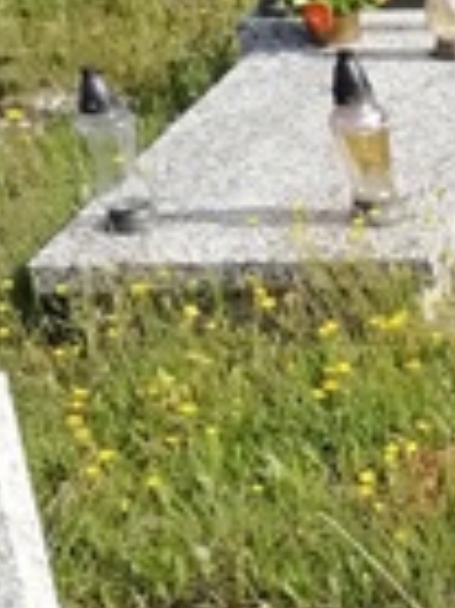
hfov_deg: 11.0
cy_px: 949
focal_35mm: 120
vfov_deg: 15.1
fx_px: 2106
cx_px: 976
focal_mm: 3.21
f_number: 2.2
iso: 50
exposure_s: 1/870
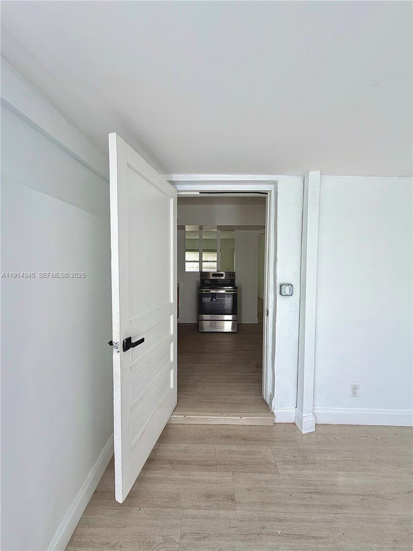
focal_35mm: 14
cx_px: 206
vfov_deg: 102.1
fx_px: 223
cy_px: 276
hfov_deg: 85.7
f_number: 2.2
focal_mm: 2.22
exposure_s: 1/129
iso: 40
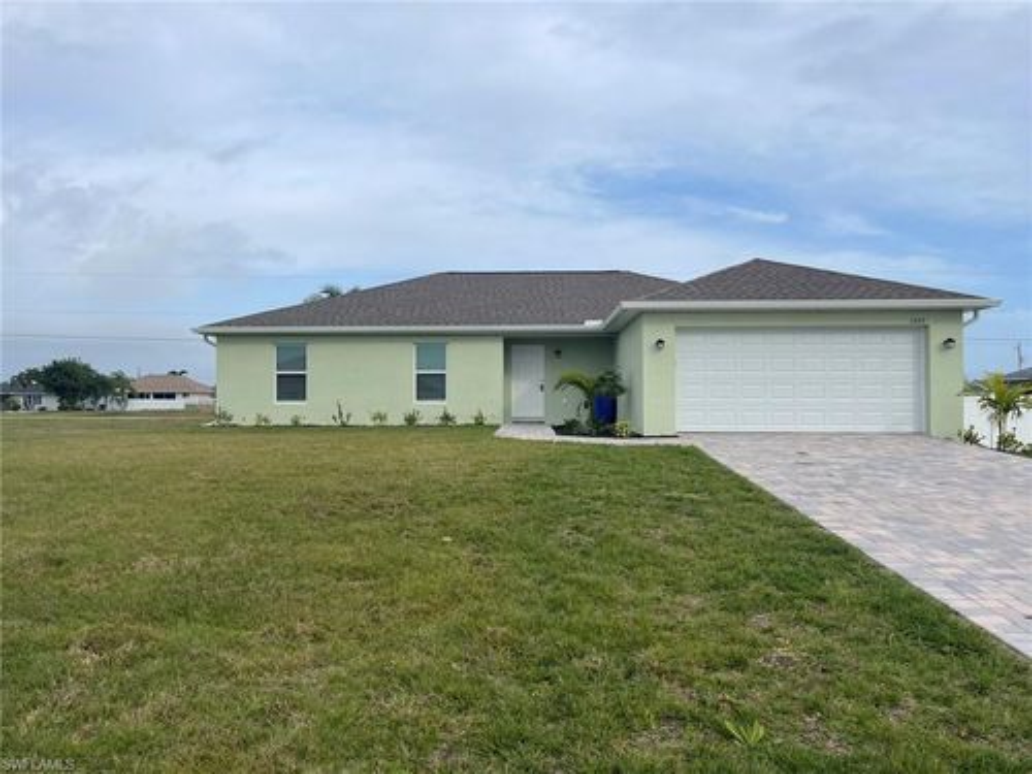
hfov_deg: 69.4
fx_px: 745
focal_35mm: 25
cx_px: 516
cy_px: 387
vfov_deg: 54.9
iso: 32
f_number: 1.6
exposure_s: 1/3165
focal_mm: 5.1
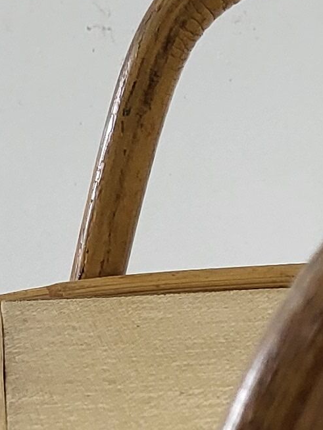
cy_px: 1022
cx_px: 428
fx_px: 1977
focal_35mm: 159
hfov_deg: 9.2
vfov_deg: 10.7
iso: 160
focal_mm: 5.4
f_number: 1.8
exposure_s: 1/100
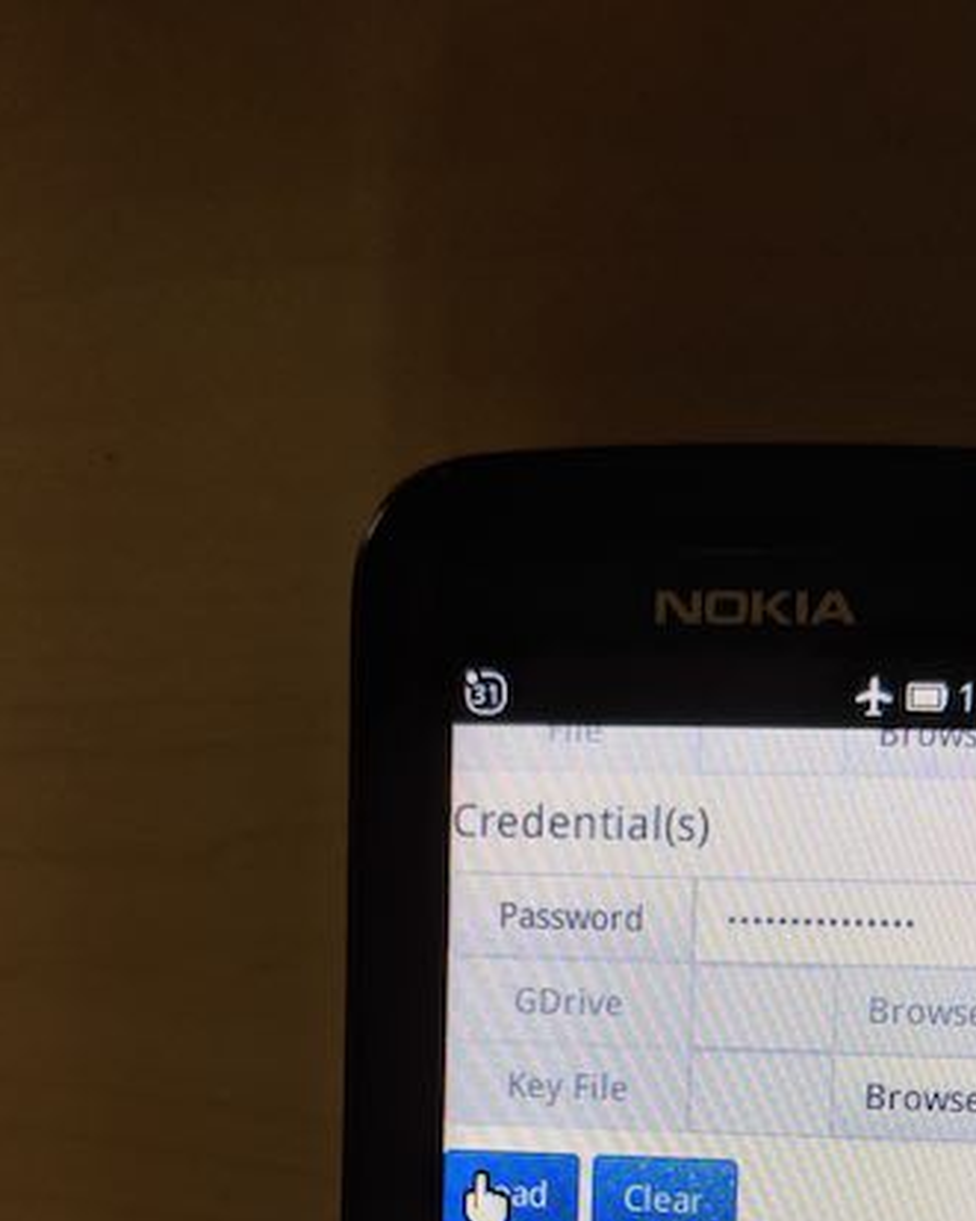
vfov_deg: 35.3
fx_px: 1770
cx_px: 714
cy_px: 1153
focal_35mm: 49
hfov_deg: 30.4
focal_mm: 4.67
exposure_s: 1/100
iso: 174
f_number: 2
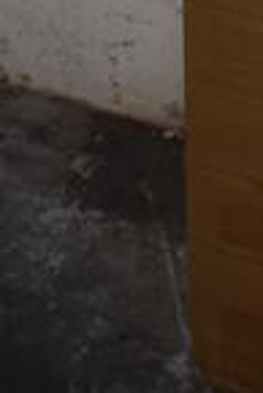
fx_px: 1858
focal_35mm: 170
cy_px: -744
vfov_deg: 9.6
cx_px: 328
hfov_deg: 8.0
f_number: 3.5
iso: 1400
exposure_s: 1/125
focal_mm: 18
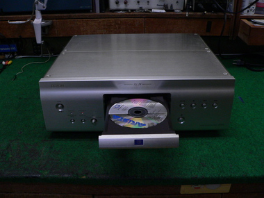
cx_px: 132
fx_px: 275
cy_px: 99
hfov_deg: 51.4
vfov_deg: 39.7
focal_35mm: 36
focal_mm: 6
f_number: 2.8
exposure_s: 1/80
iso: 200
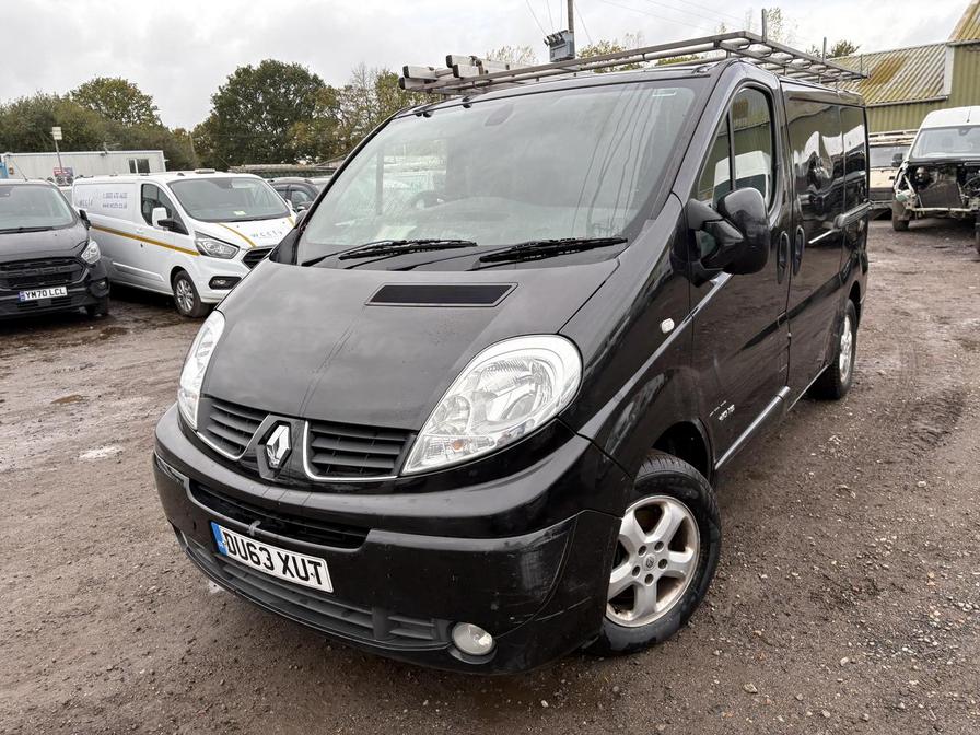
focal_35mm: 26
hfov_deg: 67.3
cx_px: 490
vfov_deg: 53.1
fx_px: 736
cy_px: 368
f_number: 1.6
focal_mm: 5.96
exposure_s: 1/365
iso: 50
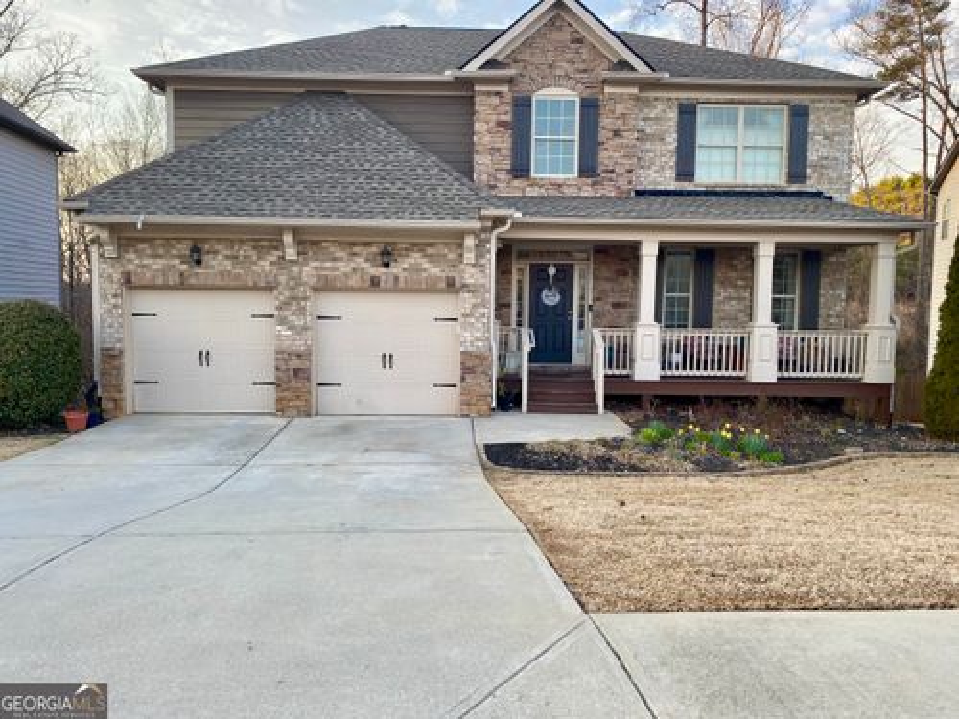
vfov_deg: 53.1
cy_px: 360
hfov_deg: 67.3
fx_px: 720
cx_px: 480
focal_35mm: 26
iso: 32
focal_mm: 4.25
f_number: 1.8
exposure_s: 1/139
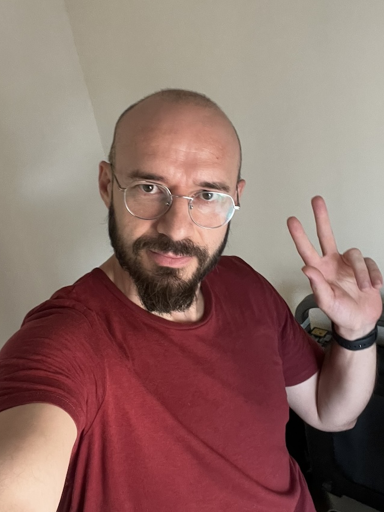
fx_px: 532
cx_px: 193
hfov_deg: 39.7
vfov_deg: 51.3
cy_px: 230
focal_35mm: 36
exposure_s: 1/30
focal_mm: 2.71
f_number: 2.2
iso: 400
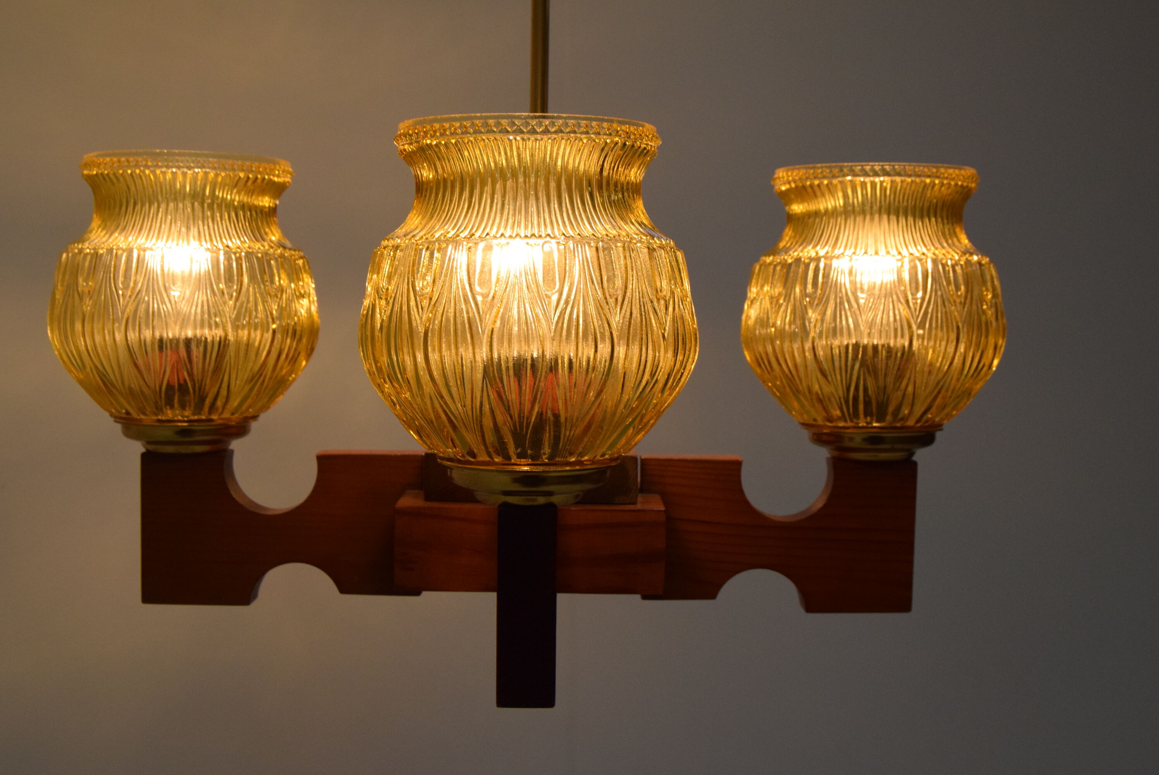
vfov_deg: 28.1
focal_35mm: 48
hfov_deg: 41.1
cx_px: 580
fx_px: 1546
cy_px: 388
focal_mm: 32
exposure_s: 1/400
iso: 1600
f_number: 10
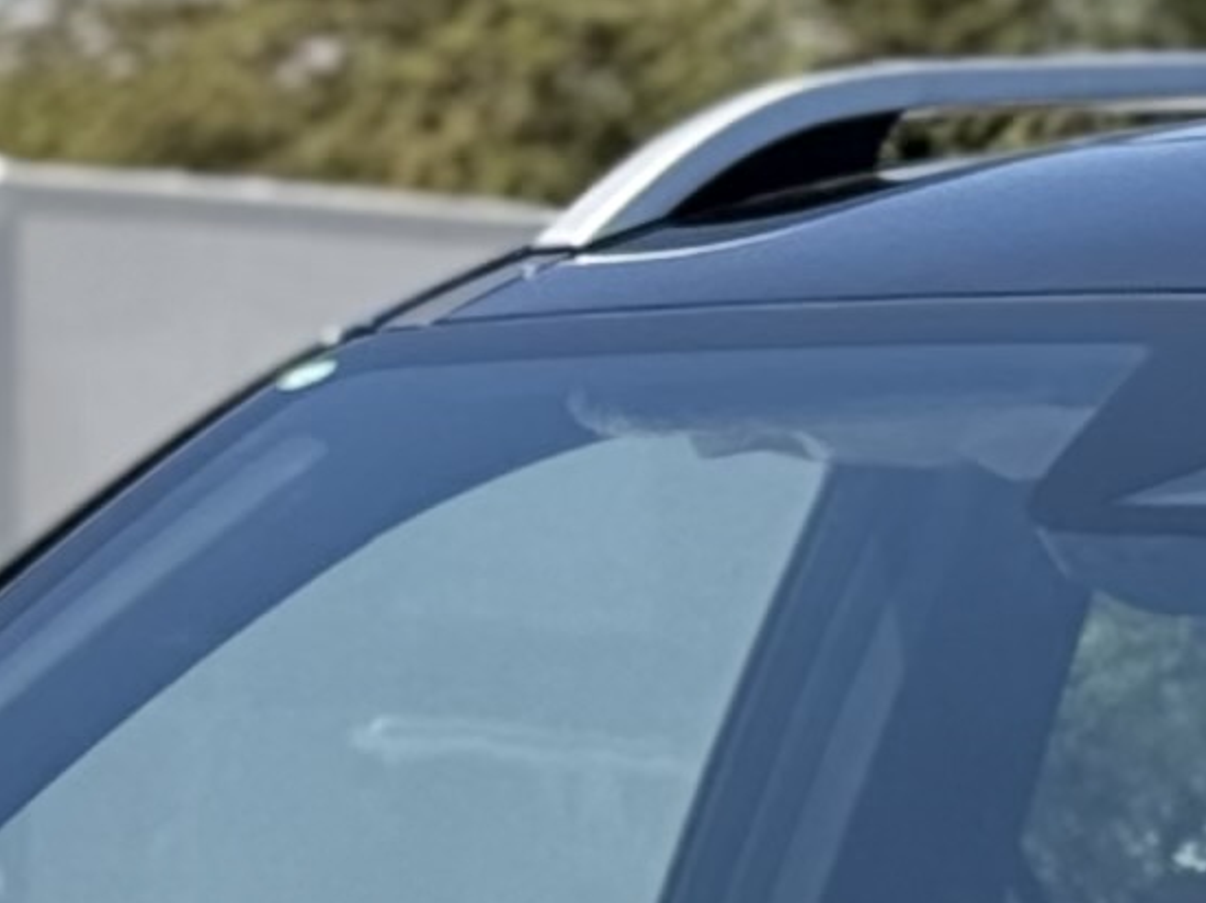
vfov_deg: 4.1
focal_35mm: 352
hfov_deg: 5.6
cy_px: 2350
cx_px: 1364
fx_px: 12258
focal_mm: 6.76
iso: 100
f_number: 1.78
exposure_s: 1/4878
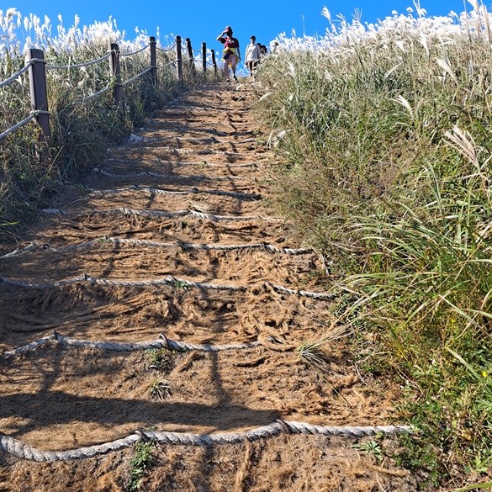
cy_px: 291
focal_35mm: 29
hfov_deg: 55.6
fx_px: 466
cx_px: 251
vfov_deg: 55.3
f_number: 1.8
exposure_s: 1/516
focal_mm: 5.23
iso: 25
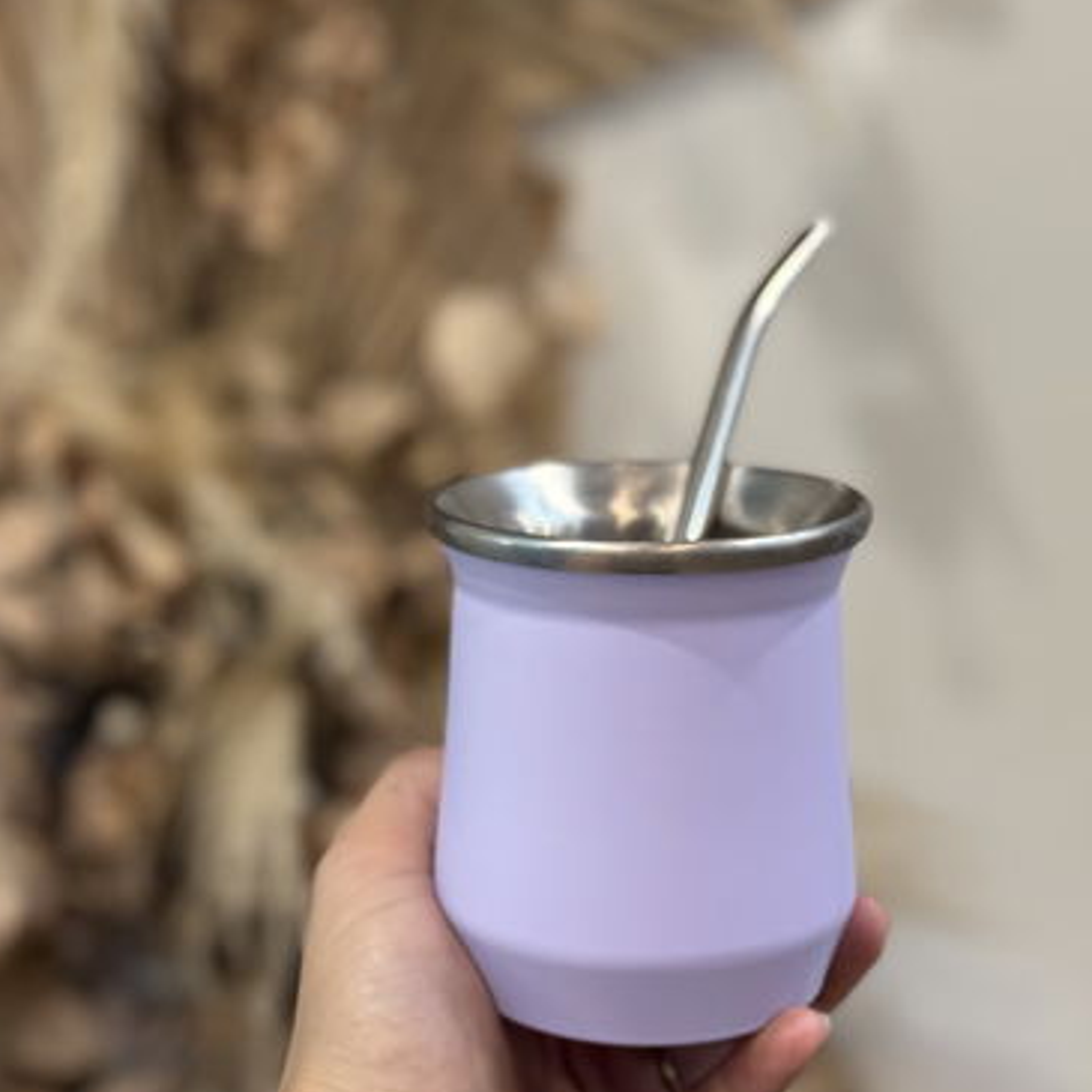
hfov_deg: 27.7
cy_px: 570
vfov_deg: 27.7
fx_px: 2213
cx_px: 589
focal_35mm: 62
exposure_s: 1/50
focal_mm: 6.76
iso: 125
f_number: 1.78
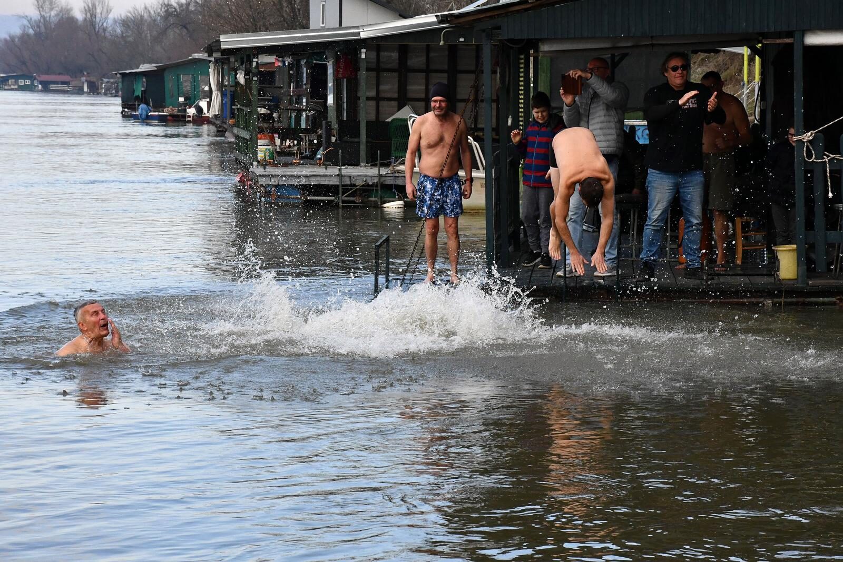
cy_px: 281
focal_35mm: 112
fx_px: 2623
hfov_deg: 18.3
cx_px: 422
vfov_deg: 12.2
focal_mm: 75
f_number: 13
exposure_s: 1/2000
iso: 2500
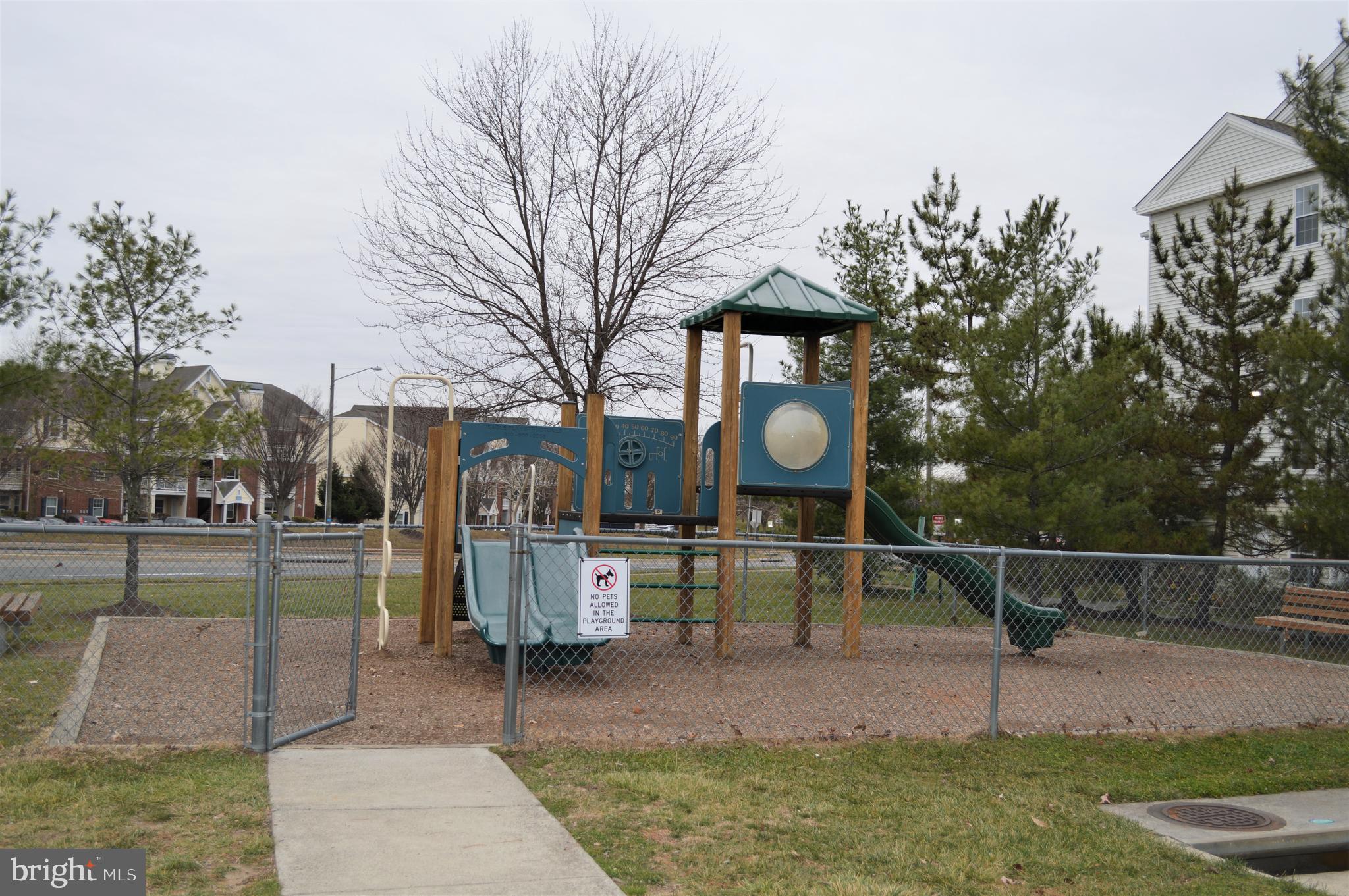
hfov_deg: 53.2
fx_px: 1348
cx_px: 674
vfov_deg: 36.8
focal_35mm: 36
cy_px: 448
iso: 100
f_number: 4
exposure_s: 1/200
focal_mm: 24
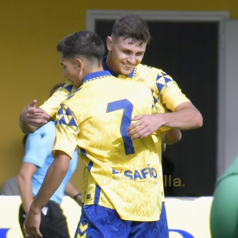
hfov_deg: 6.6
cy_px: 119
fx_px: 2061
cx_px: 125
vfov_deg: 6.6
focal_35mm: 265
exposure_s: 1/1250
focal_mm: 200
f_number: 7.1
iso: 320
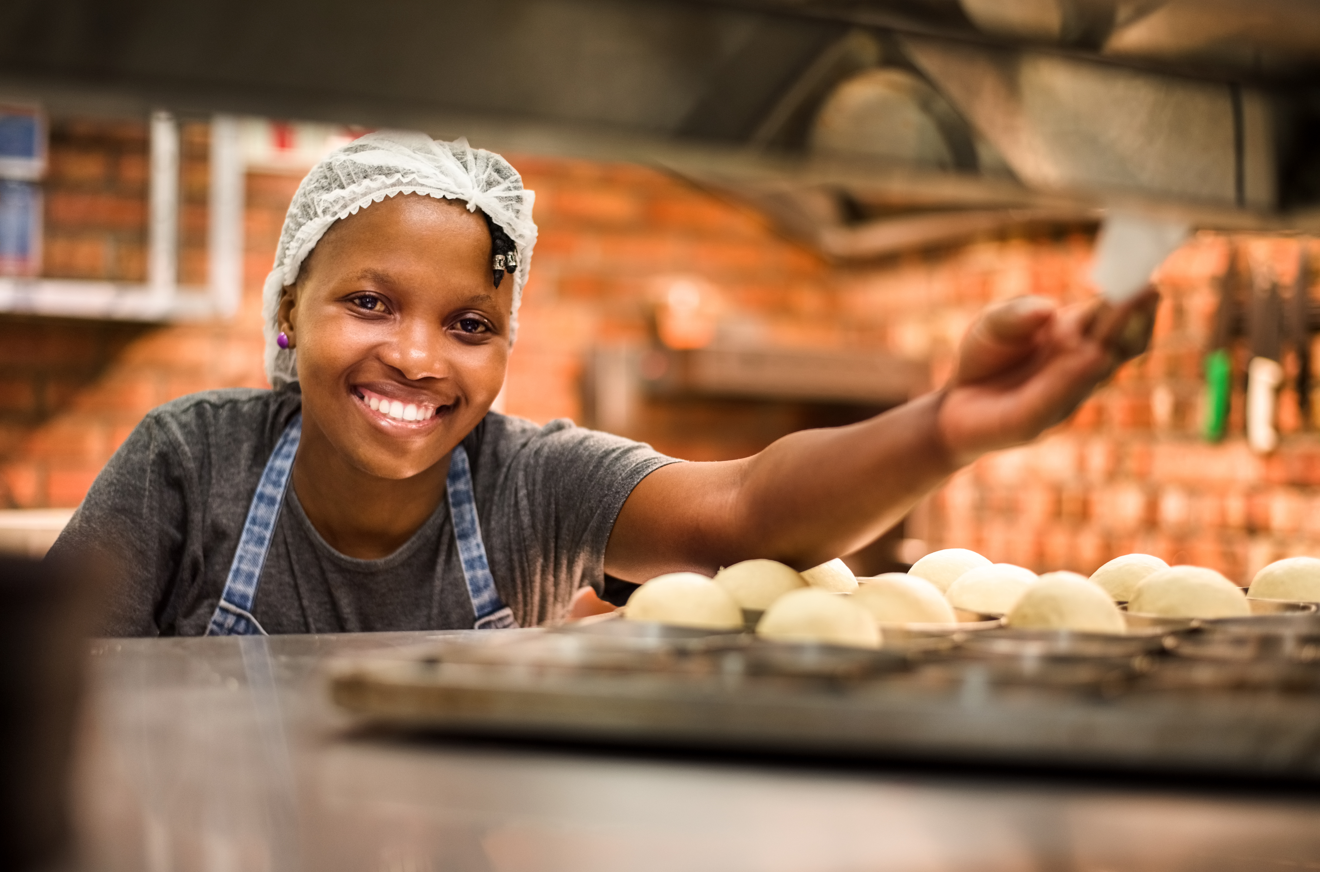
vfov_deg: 26.8
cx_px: 660
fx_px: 1828
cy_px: 436
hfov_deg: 39.7
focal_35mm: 50
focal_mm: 50
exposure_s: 1/125
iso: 400
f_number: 1.8
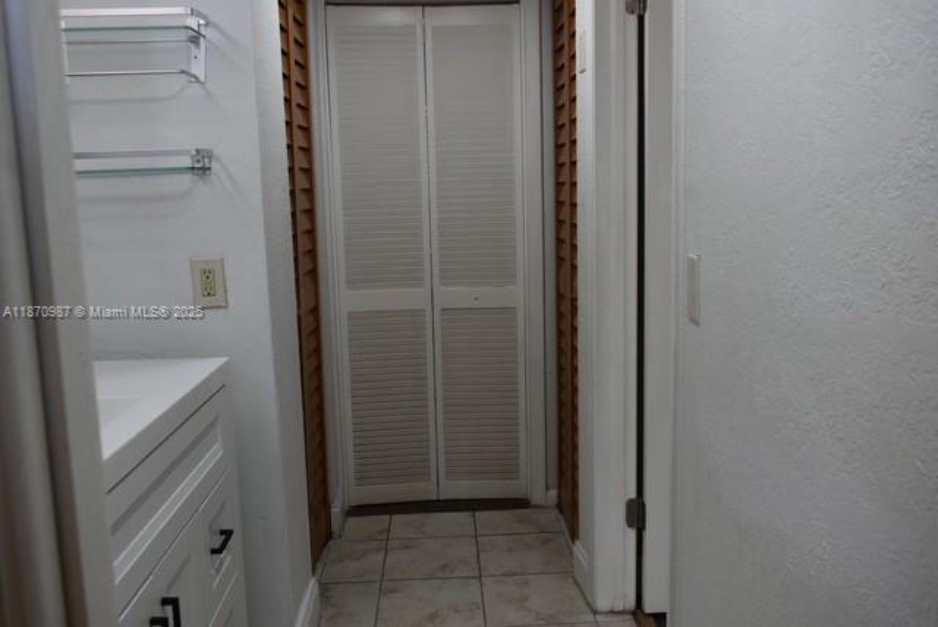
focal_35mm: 32
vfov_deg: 41.8
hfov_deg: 59.4
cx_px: 469
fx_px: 821
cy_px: 314
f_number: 5.6
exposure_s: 1/125
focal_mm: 21
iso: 400
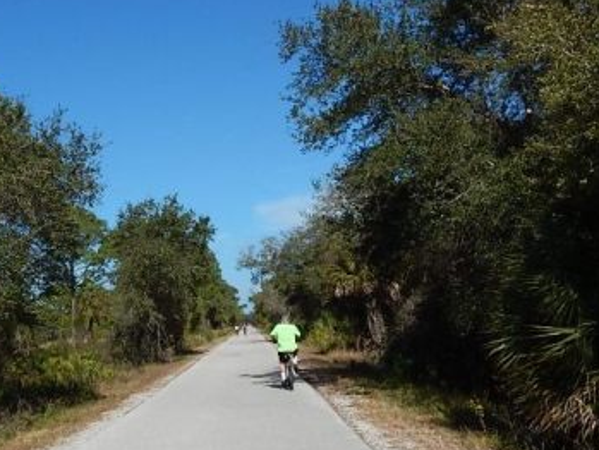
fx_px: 571
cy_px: 301
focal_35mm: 33
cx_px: 278
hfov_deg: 55.3
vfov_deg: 42.4
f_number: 8.2
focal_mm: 4.3
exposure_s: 1/400
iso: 125
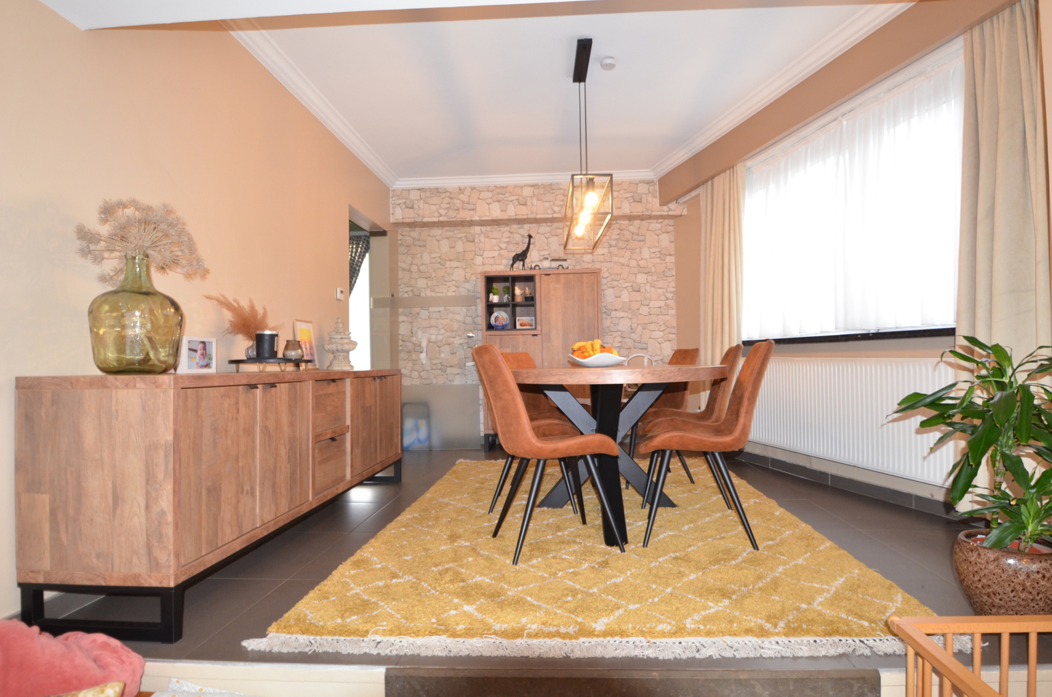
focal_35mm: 18
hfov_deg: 90.1
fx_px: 525
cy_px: 348
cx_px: 526
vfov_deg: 67.1
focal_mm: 12
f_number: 3.8
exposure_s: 1/60
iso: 800
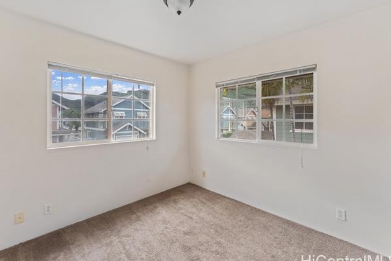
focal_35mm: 15
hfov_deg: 100.3
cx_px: 188
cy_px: 128
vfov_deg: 77.3
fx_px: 163
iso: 400
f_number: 9
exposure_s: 1/6
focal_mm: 14
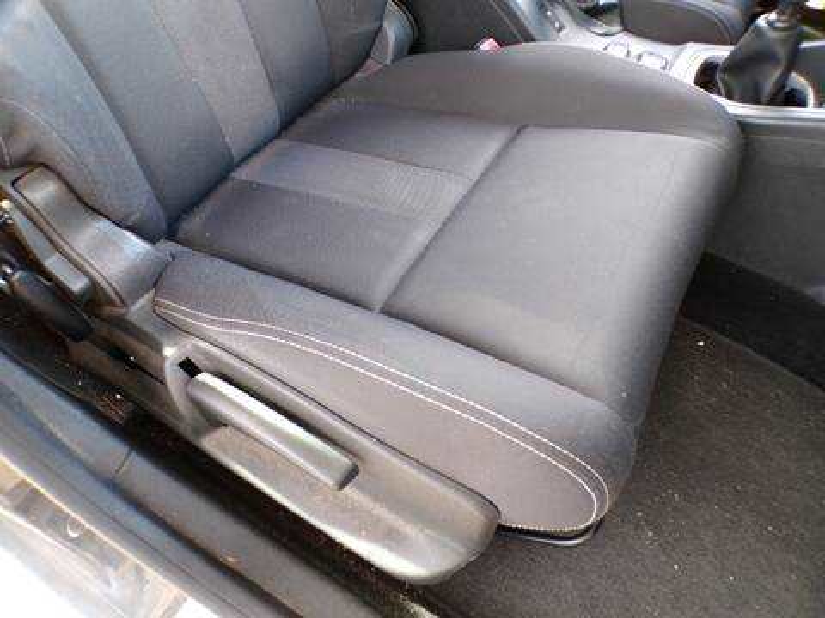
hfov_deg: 71.6
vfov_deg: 56.8
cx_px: 412
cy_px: 309
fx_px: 572
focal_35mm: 24
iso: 200
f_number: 3
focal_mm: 4.3
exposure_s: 1/18
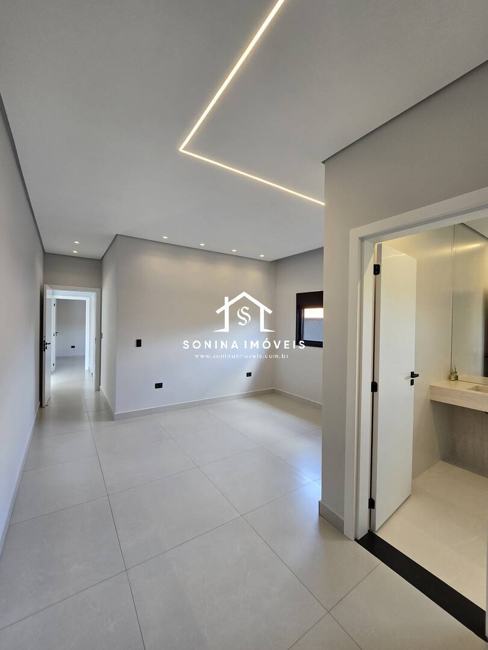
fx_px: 244
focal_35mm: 13
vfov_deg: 106.2
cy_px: 325
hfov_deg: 89.9
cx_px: 244
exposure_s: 1/60
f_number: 2.2
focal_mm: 2.2
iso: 80
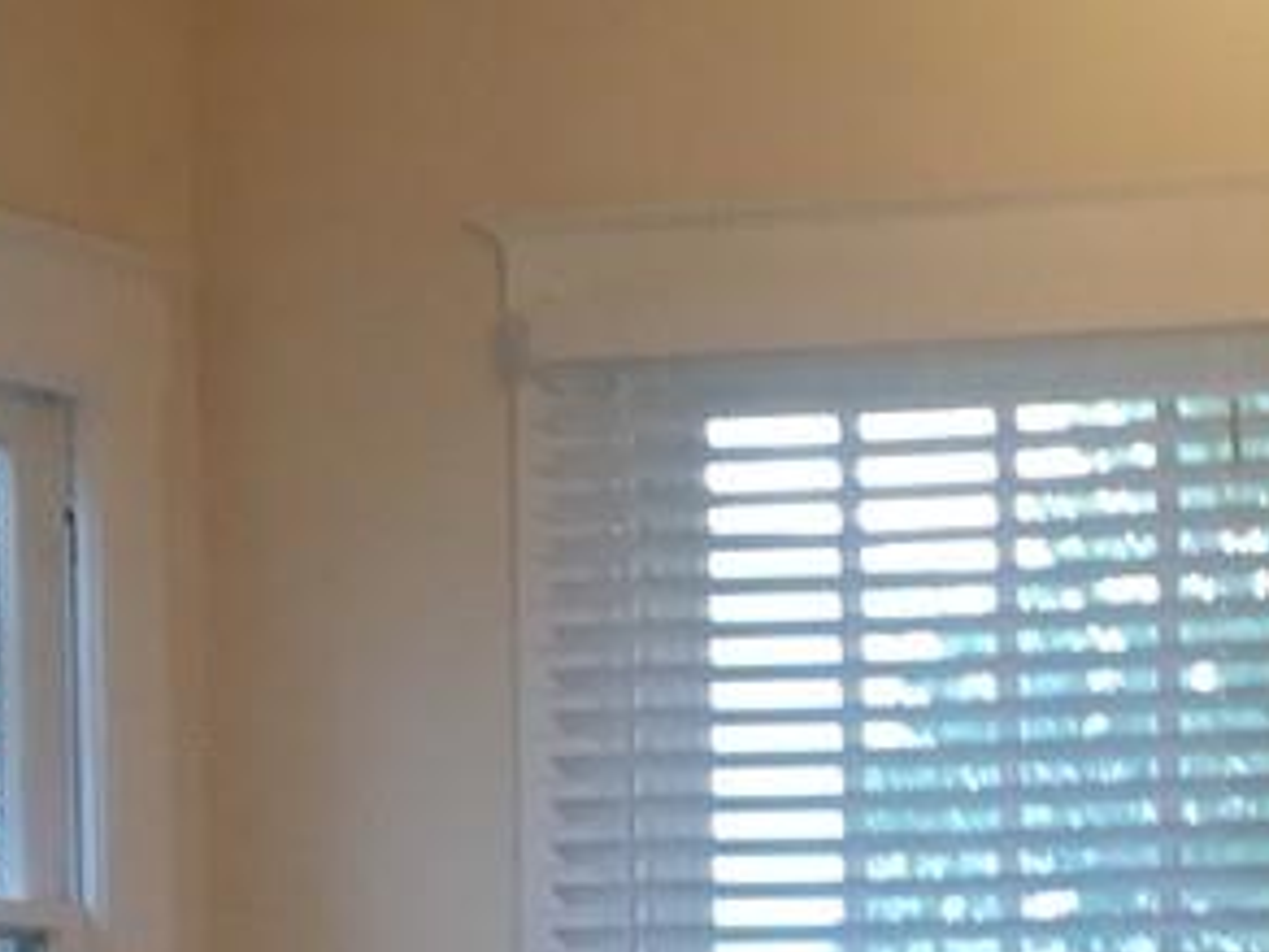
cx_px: 1399
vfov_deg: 9.0
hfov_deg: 12.2
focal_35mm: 159
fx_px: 5829
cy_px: 1626
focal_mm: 4.15
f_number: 2.2
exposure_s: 1/30
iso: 80
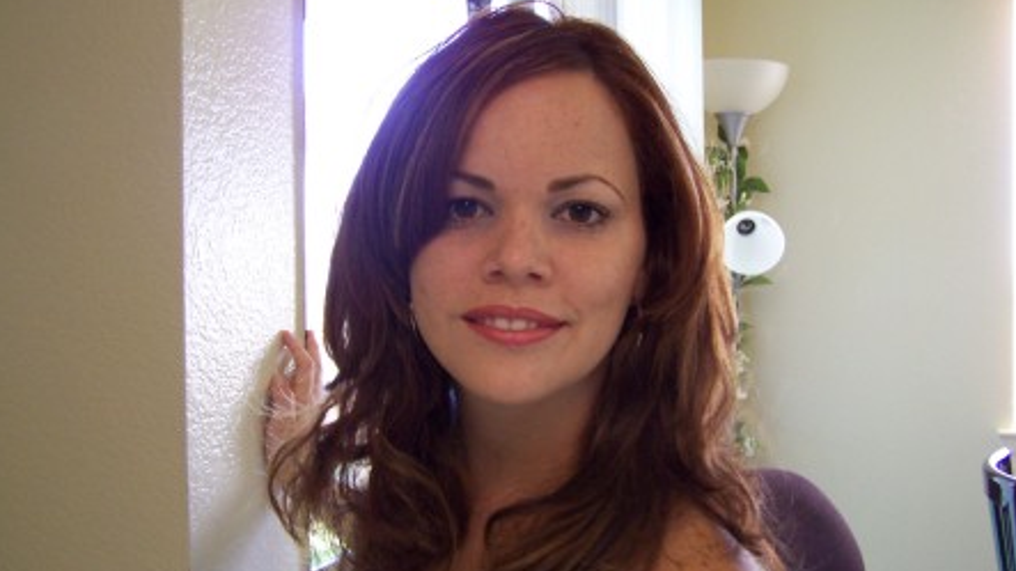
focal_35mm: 42
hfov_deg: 48.4
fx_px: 1131
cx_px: 507
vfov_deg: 28.3
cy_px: 313
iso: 160
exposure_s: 1/20
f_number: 2.8
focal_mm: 6.3
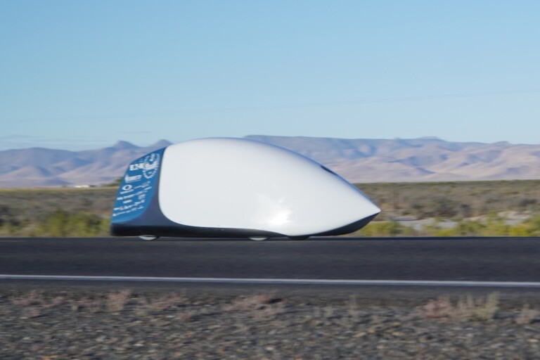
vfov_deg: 21.6
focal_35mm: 63
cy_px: 180
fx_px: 945
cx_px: 270
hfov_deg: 31.9
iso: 100
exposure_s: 1/640
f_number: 4.5
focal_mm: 42
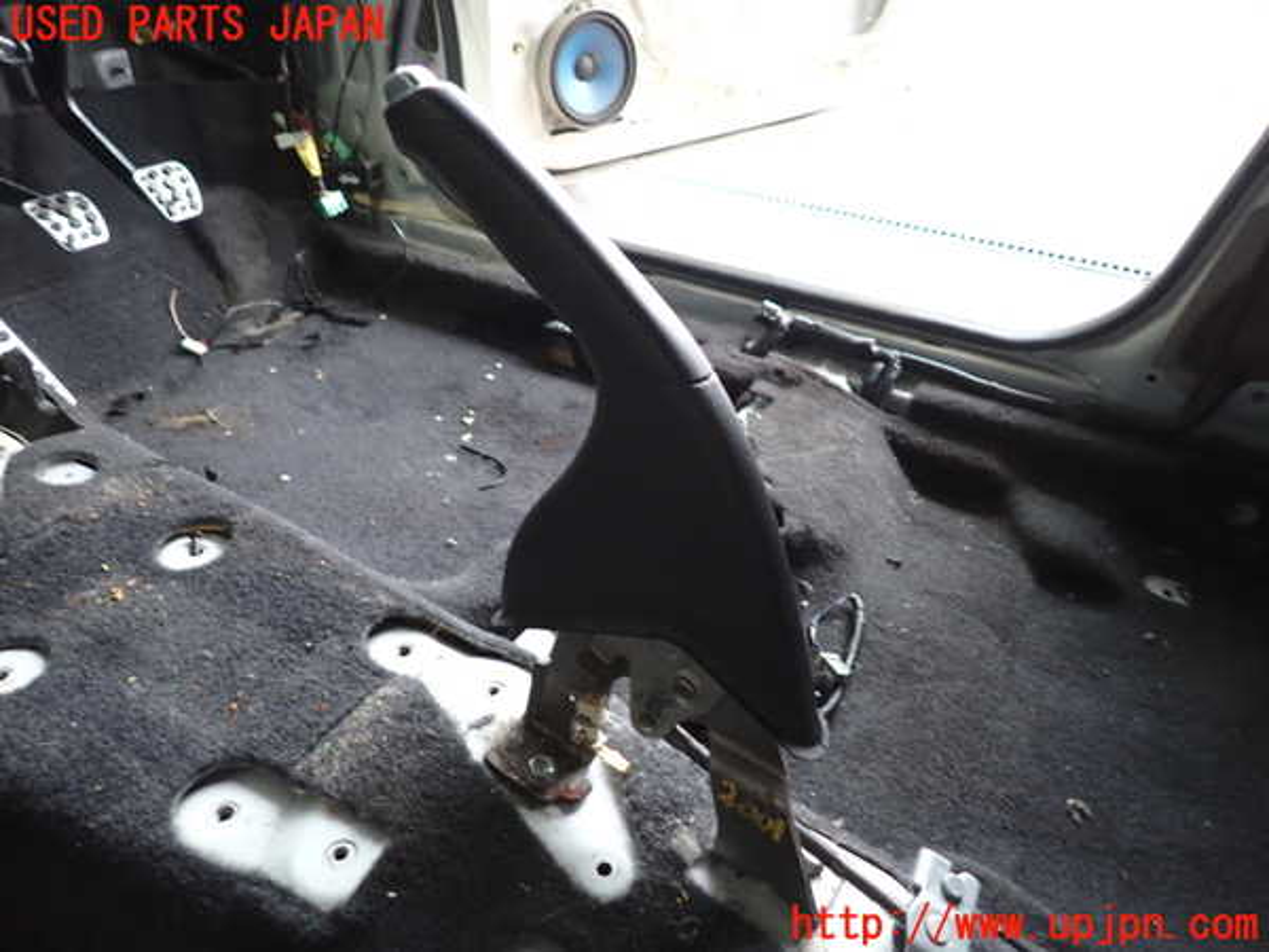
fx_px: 916
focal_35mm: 25
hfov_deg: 69.4
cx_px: 634
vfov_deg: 54.9
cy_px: 476
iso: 200
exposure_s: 1/60
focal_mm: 4.5
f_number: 2
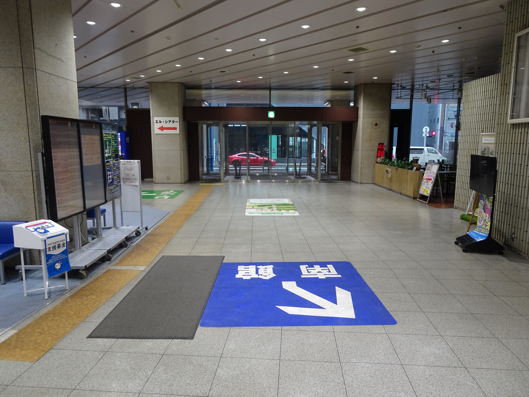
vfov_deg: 56.8
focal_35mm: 24
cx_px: 264
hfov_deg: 71.6
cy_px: 198
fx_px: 367
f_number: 3.5
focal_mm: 4.1
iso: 200
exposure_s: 1/30
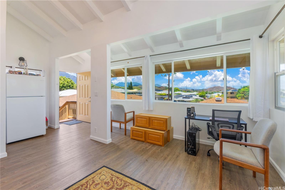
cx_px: 142
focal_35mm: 15
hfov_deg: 100.4
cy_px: 95
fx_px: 119
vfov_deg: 77.3
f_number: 8
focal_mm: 10
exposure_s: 1/25
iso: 100
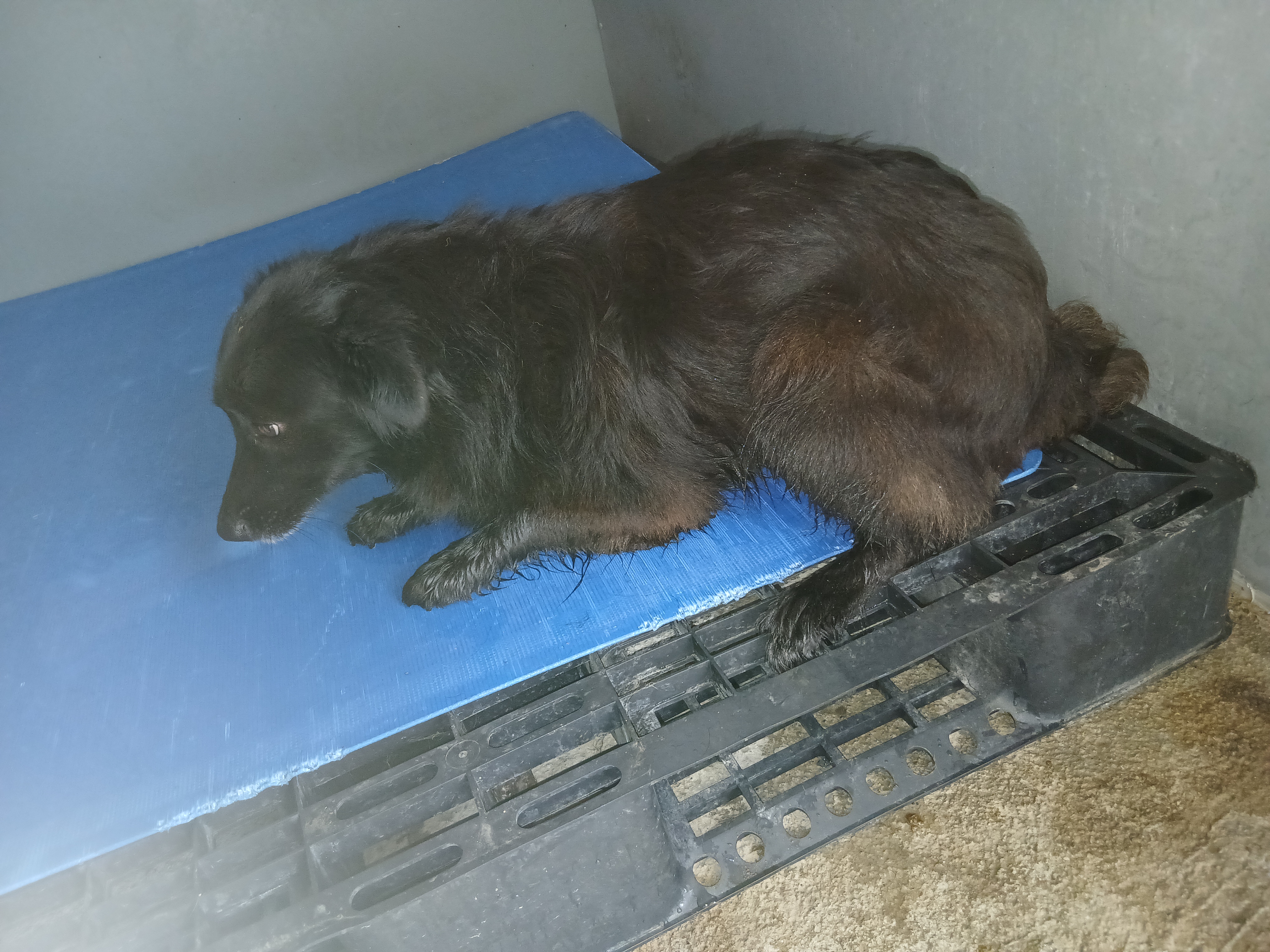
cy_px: 476
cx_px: 635
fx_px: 954
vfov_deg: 53.1
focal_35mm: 26
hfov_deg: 67.3
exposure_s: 1/33.3
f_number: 1.8
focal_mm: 3.98
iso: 250
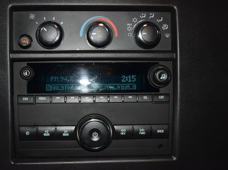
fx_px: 369
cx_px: 99
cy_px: 85
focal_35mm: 56
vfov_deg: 26.1
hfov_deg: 34.3
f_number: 4
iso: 800
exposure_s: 1/60
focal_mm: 34
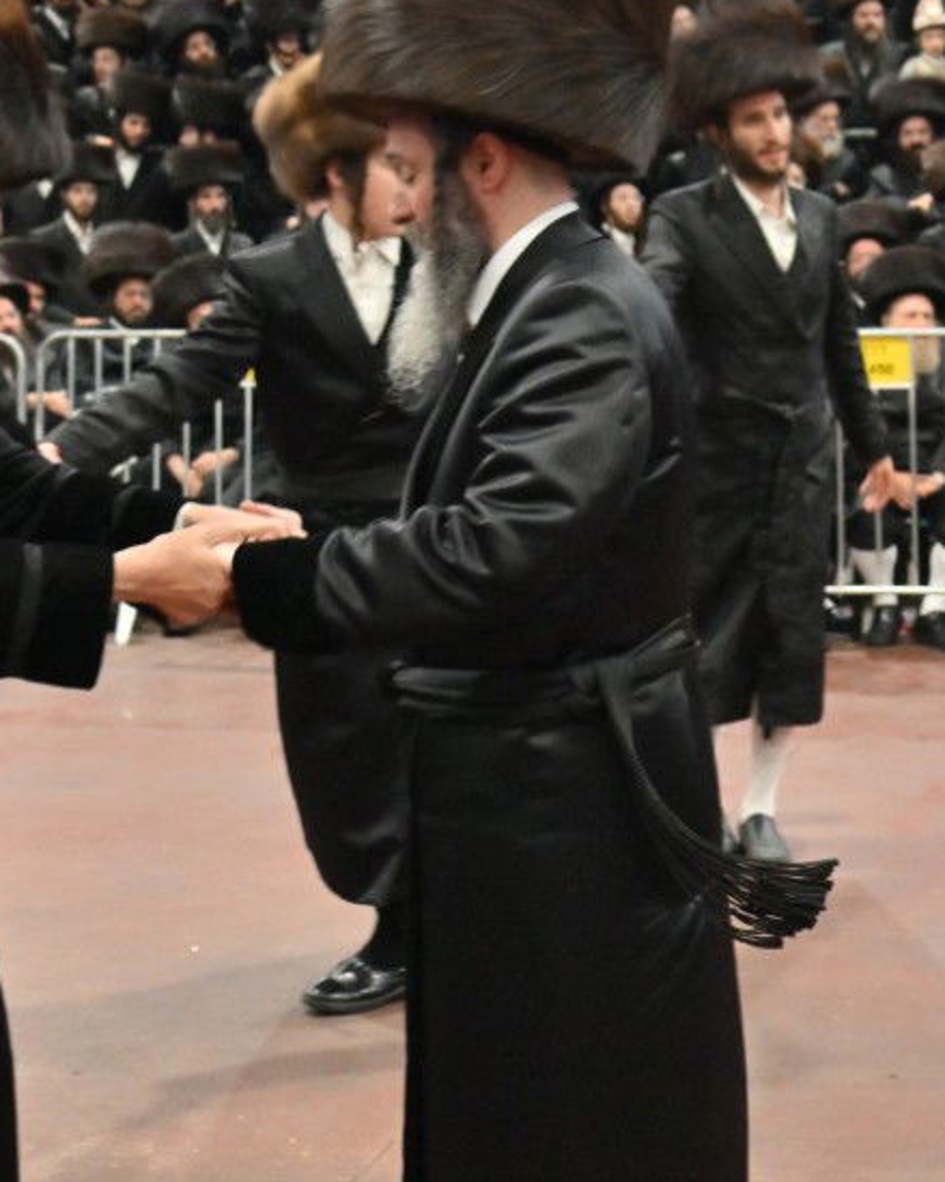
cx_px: 229
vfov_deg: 43.5
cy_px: 736
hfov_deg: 34.9
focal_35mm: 42
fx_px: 1469
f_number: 4
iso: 1000
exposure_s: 1/160
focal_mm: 24
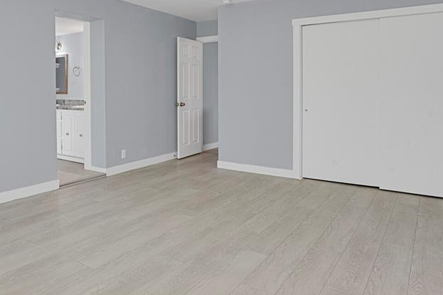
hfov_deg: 64.3
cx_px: 159
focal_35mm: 28
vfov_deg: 45.7
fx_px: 344
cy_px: 99
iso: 8000
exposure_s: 1/20
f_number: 8
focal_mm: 17
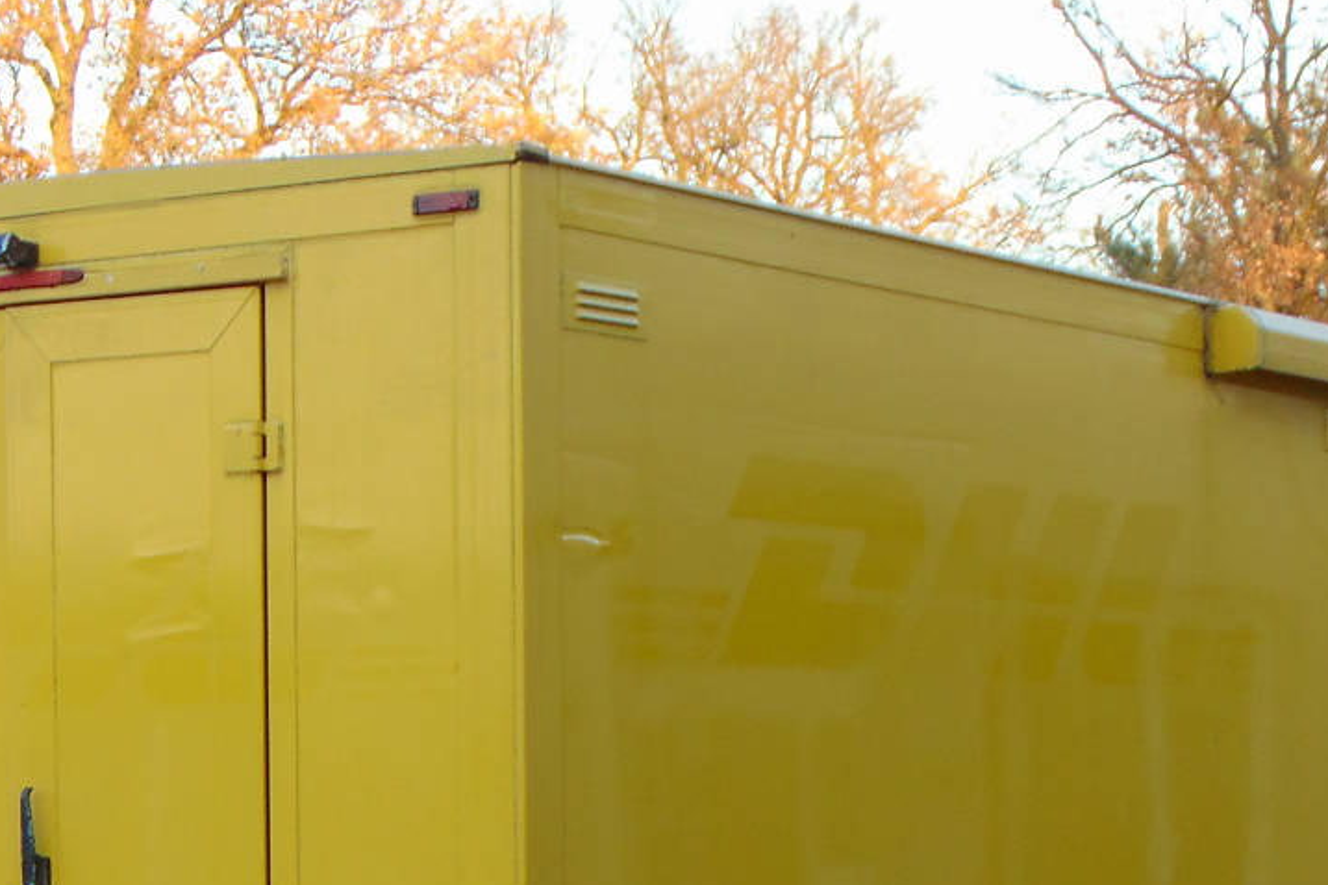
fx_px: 4279
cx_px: 569
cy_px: 911
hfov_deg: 17.6
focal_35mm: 116
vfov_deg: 11.7
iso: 80
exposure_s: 1/30
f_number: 3.5
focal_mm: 9
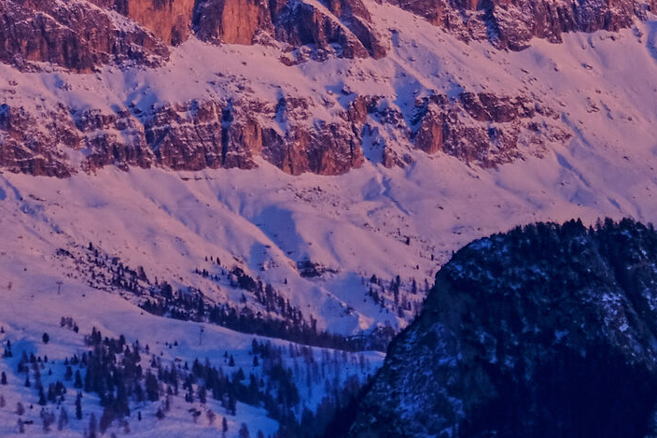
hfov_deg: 2.0
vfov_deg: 1.3
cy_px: 54
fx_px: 18664
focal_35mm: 1023
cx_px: 407
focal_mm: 200
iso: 400
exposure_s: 1/500
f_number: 4.8
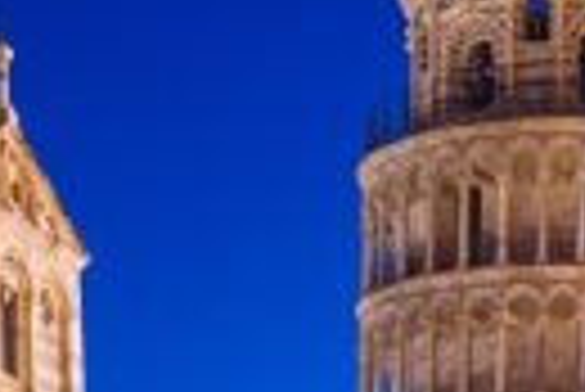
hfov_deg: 10.1
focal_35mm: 191
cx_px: -490
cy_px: 442
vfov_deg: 7.2
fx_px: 3107
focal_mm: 31
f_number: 7.1
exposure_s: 30
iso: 100
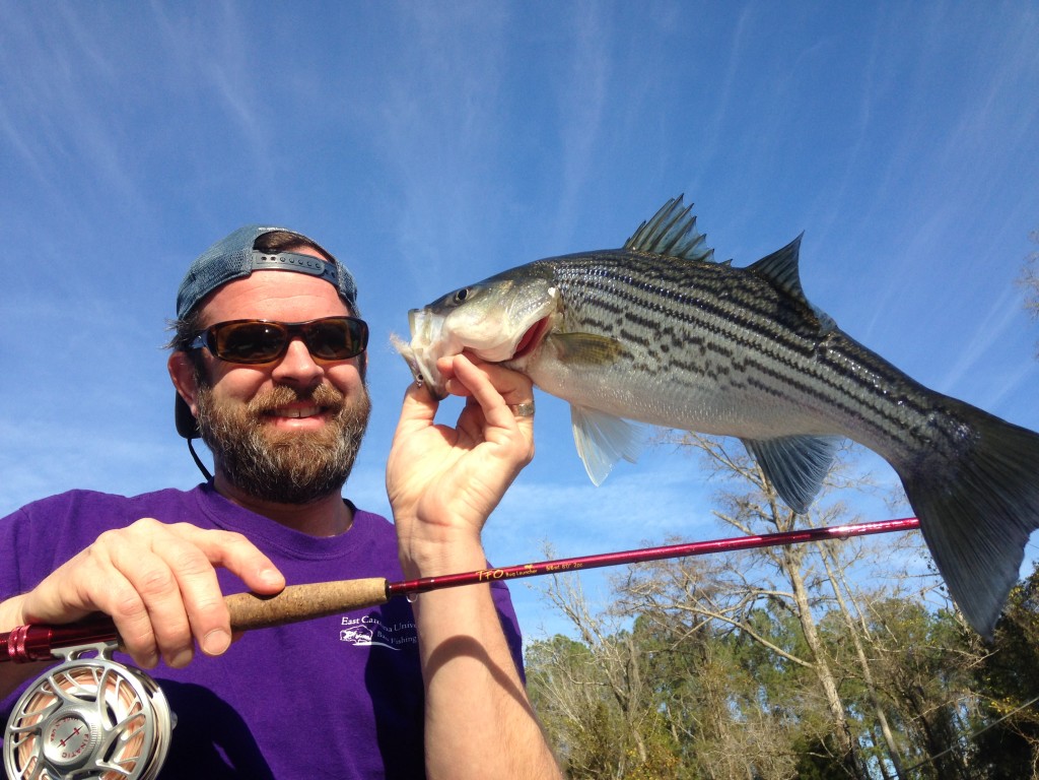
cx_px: 520
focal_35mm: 33
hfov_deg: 55.4
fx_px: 990
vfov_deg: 42.9
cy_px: 390
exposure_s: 1/1063
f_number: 2.4
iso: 50
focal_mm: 4.12
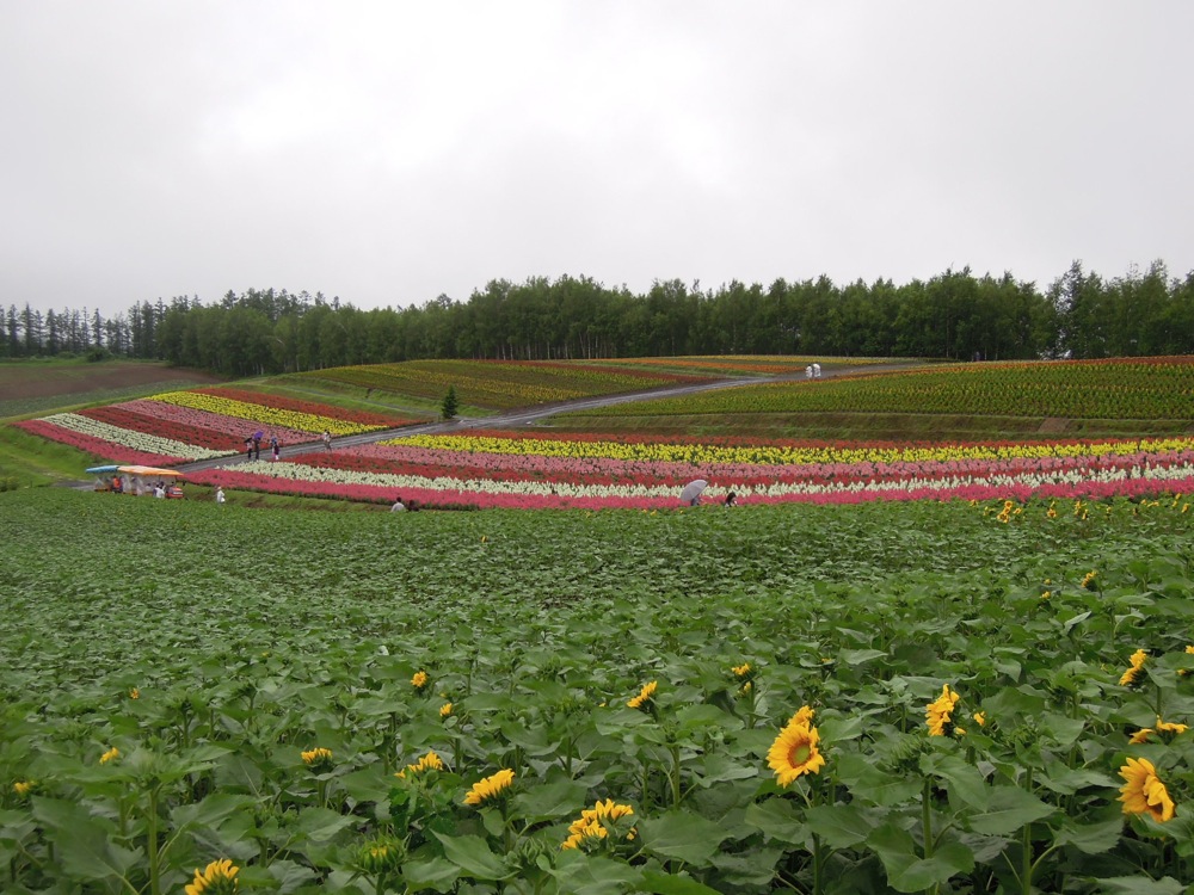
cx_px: 597
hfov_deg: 46.8
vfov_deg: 36.0
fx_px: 1380
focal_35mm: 40
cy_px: 448
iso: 160
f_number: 3.3
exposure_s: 1/320
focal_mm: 7.2
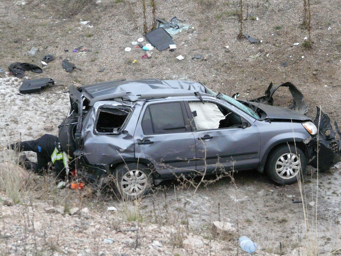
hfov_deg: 15.3
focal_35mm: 129
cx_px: 170
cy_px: 128
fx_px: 1271
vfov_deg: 11.5
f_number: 3.6
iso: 800
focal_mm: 21.1
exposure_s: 1/125
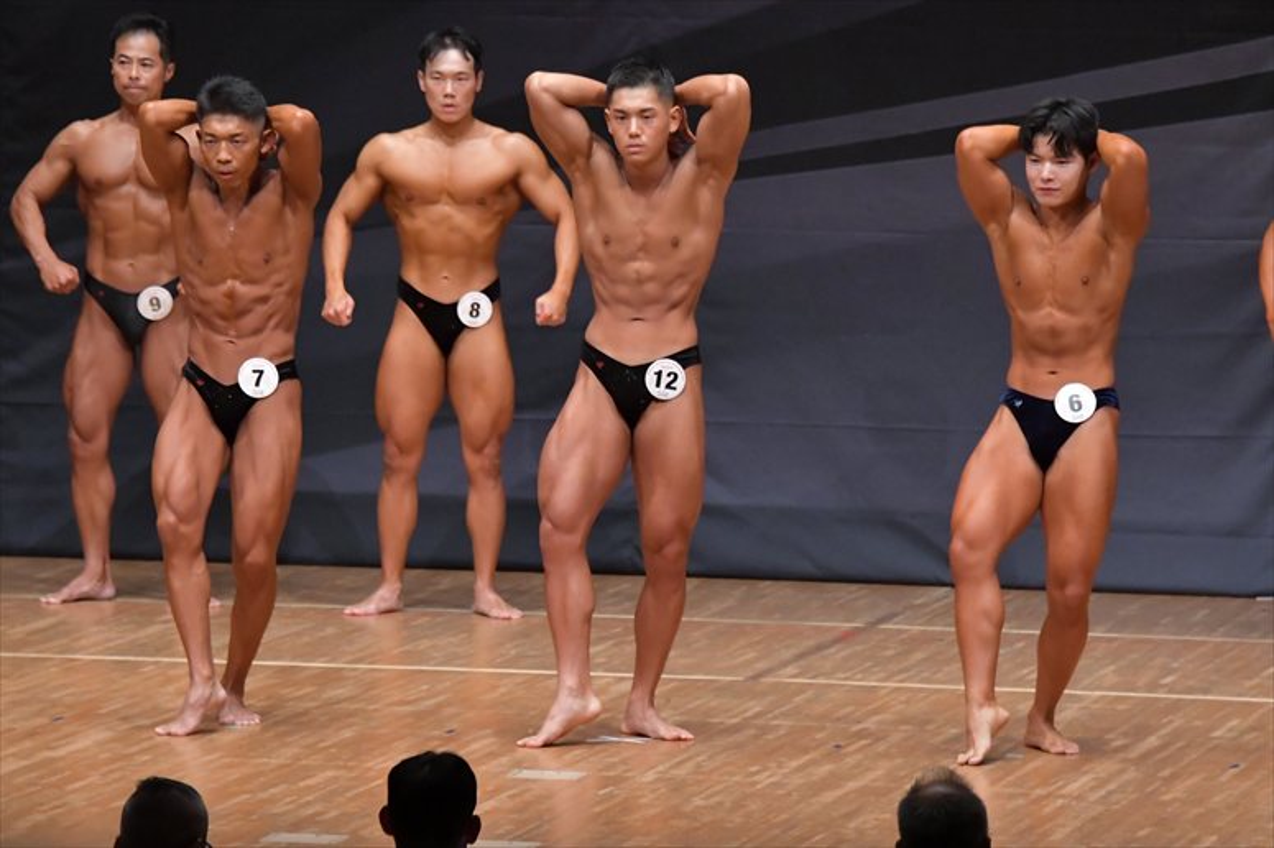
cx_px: 637
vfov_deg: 5.1
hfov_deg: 7.6
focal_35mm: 270
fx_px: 9550
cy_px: 424
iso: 6400
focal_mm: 180
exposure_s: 1/400
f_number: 5.6
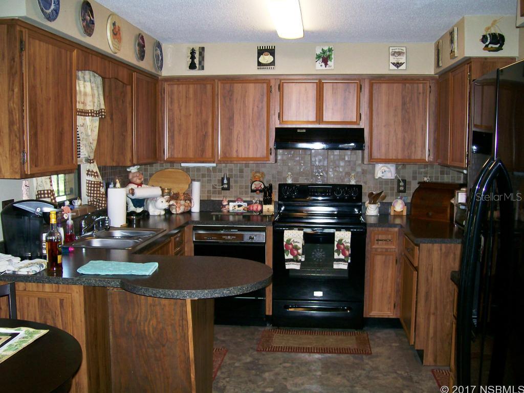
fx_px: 545
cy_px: 196
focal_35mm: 36
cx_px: 262
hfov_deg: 51.4
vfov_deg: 39.7
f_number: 2.7
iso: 80
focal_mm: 6
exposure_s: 1/64
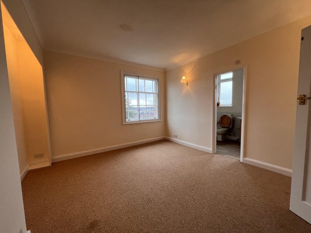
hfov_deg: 106.2
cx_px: 156
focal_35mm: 13
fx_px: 117
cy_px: 116
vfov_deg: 89.9
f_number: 1.8
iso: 100
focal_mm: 1.57
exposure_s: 1/100
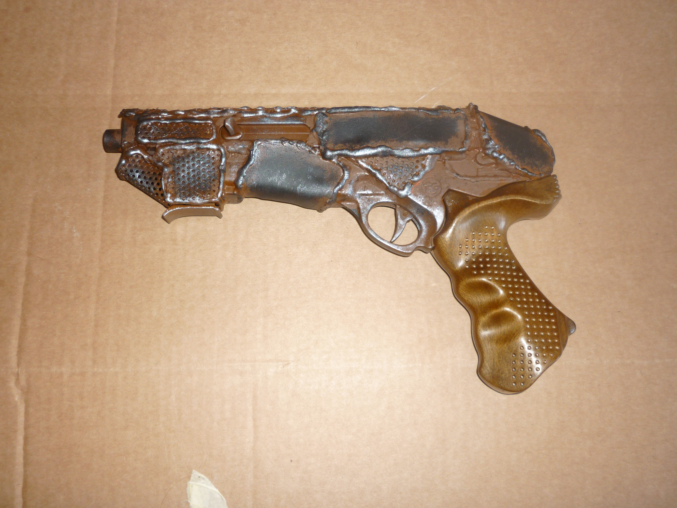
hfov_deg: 54.0
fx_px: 665
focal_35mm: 34
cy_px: 248
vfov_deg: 41.8
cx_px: 343
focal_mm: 5.5
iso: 100
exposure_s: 1/30
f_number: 2.8
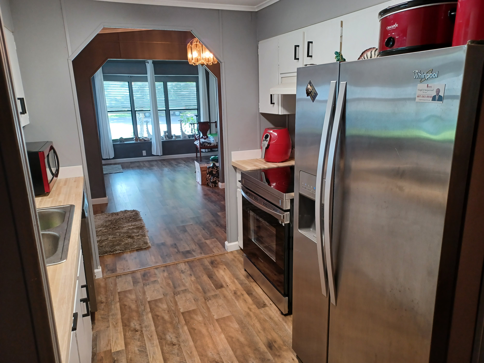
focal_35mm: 25
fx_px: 350
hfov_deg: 69.4
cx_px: 242
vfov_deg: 54.9
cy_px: 182
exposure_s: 1/40
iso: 250
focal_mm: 4.6
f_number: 1.8
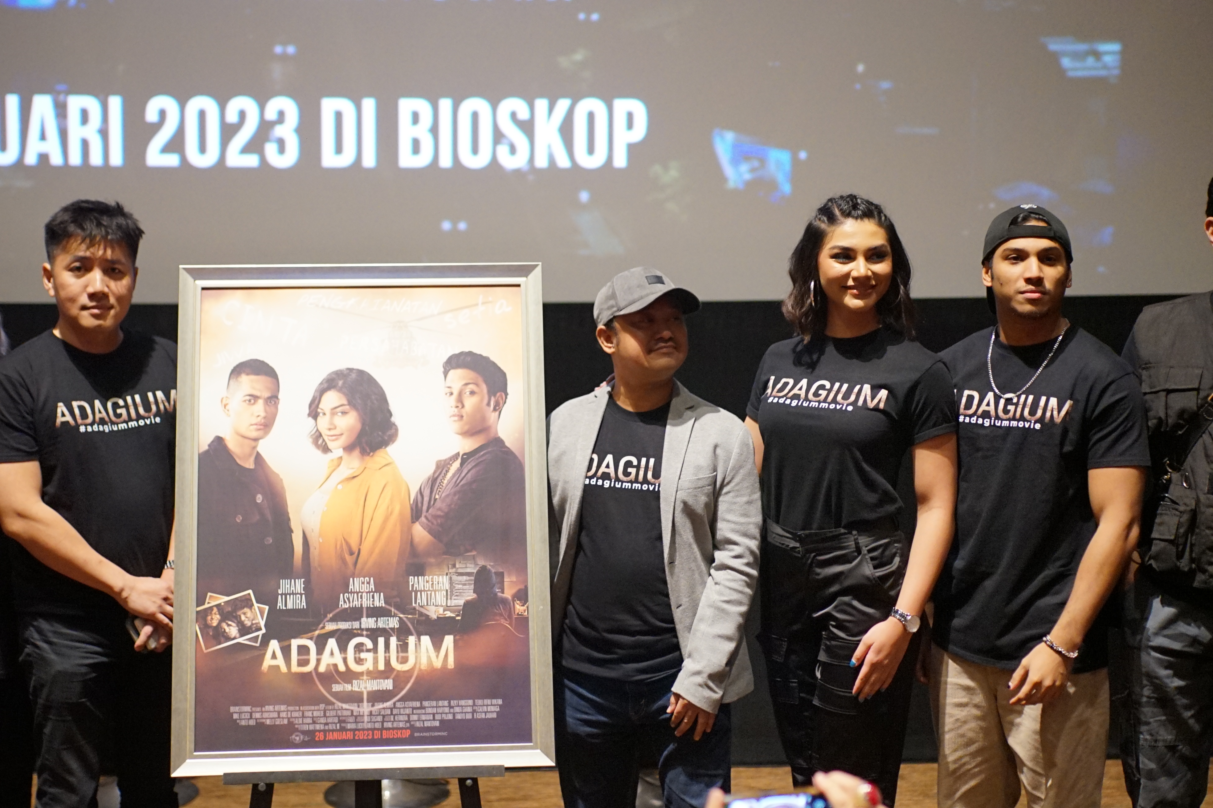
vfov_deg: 26.0
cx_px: 606
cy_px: 404
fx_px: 1752
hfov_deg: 38.2
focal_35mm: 52
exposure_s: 1/160
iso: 2000
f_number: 1.4
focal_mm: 35
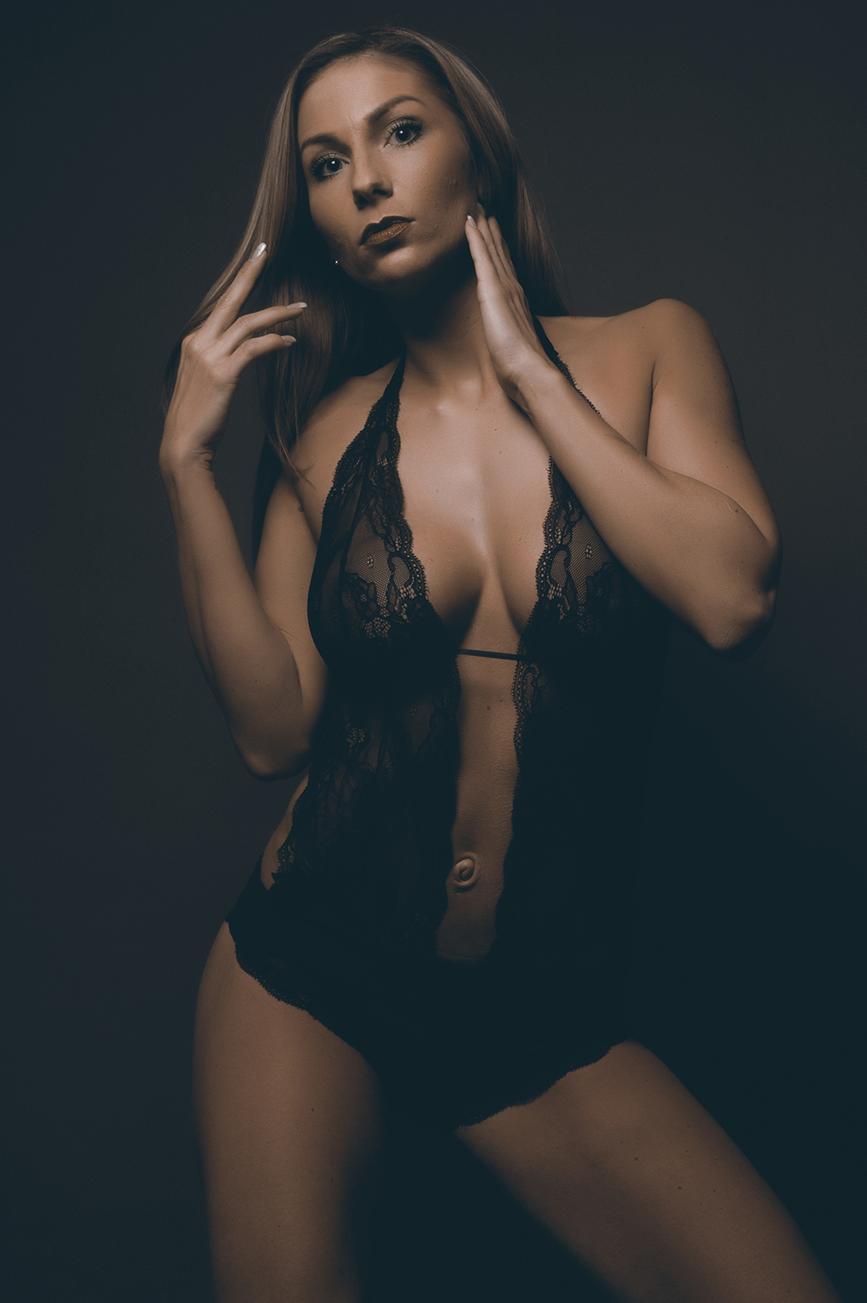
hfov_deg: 17.5
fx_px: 2822
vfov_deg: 26.0
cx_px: 434
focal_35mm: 78
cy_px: 652
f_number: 20
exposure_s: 1/250
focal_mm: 52
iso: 200
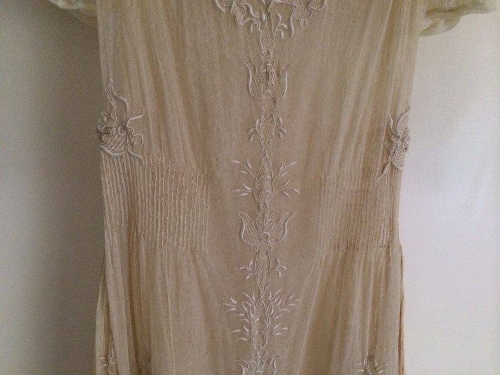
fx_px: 433
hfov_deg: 60.0
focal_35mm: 30
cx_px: 250
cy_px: 188
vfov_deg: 46.8
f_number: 2.2
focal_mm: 4.12
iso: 320
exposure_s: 1/20
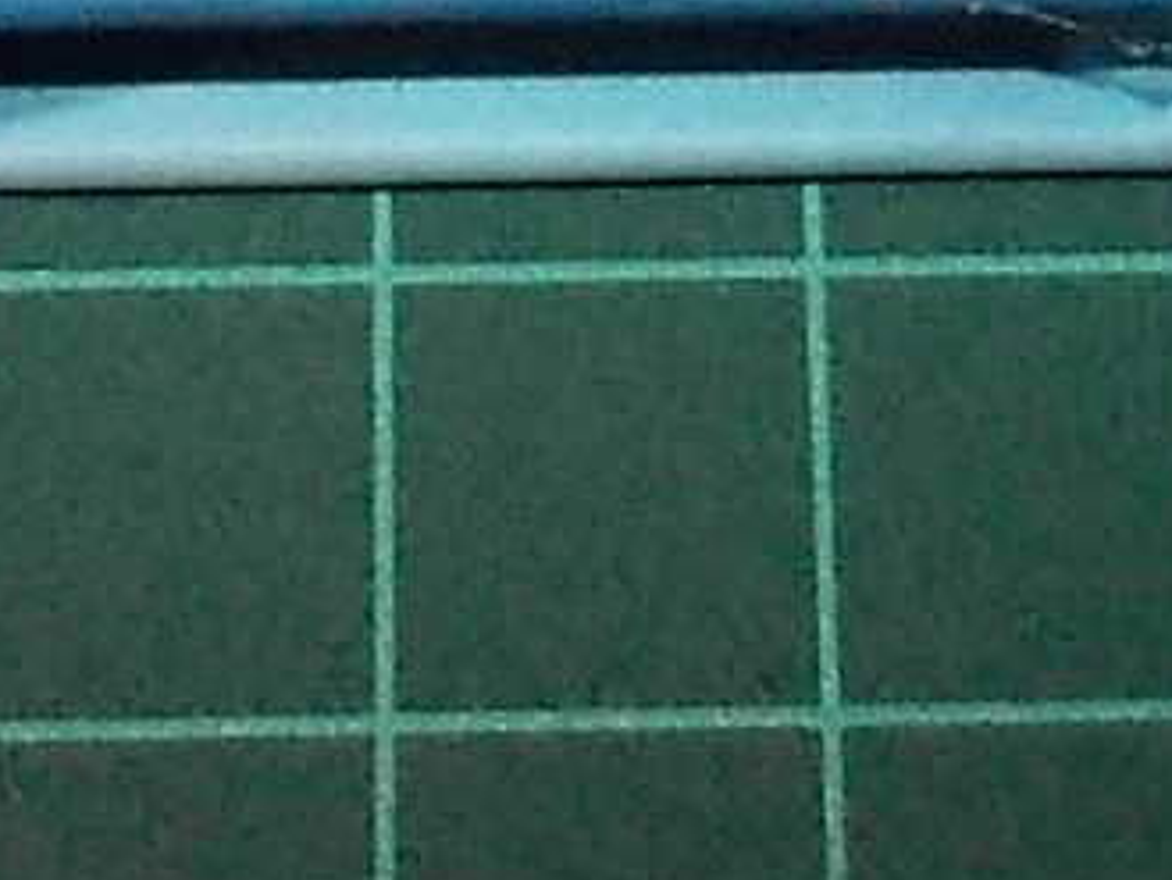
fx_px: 6774
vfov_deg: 6.8
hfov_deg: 9.9
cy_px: -1682
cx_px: 648
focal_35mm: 200
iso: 200
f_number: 3.3
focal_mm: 4.1
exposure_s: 1/30
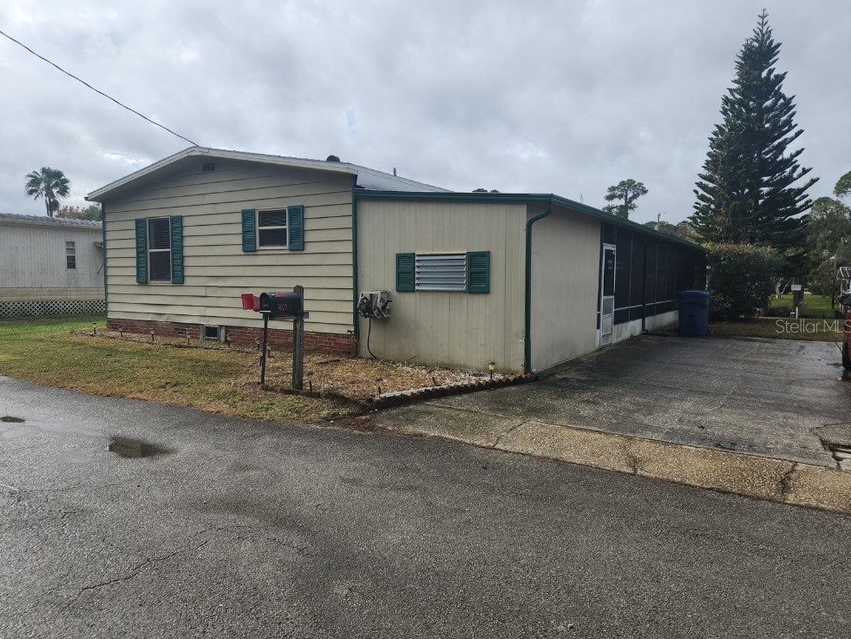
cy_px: 326
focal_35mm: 24
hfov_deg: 71.6
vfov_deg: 56.8
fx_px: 590
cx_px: 413
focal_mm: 5.4
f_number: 1.8
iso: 20
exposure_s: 1/2032
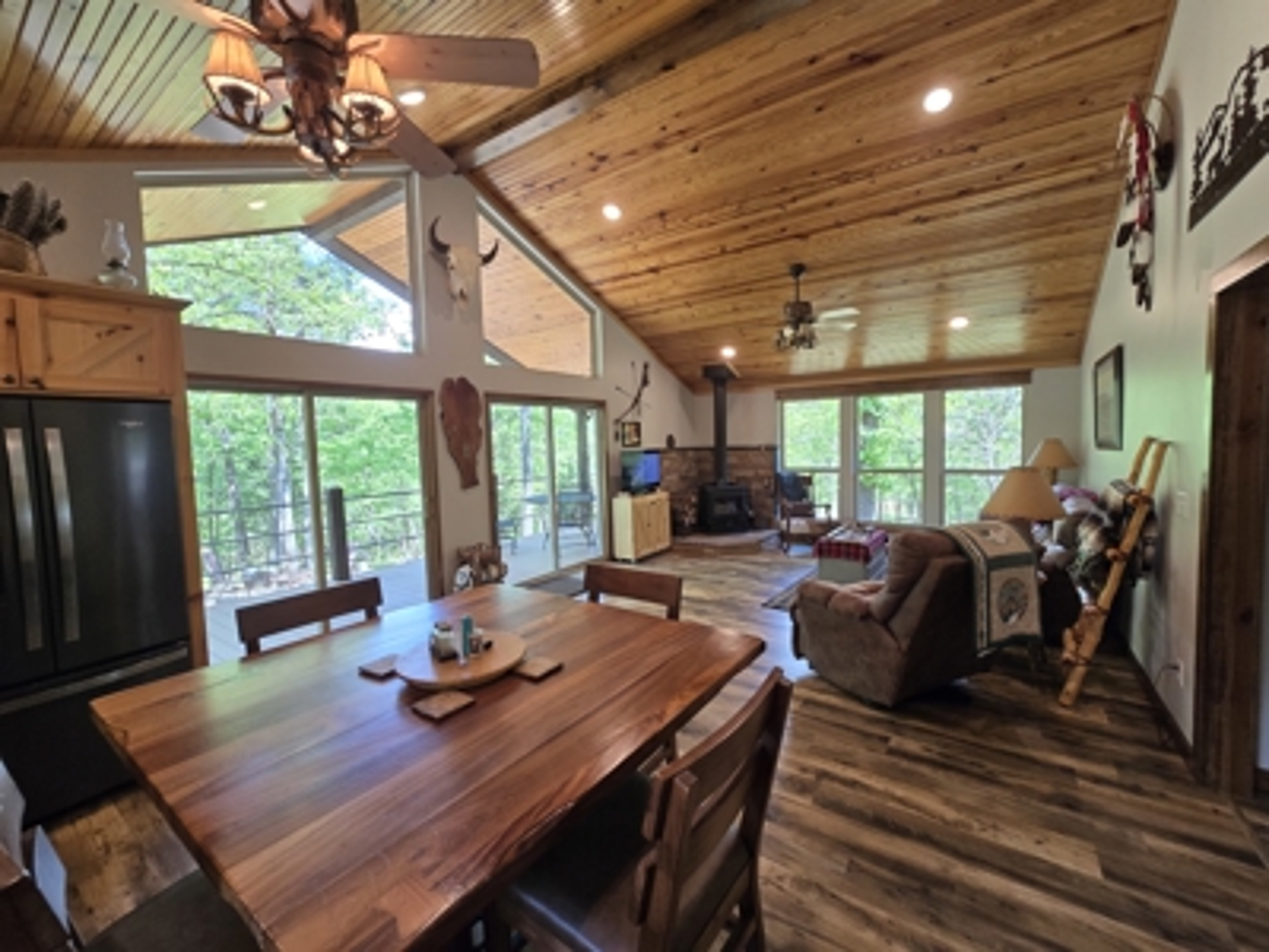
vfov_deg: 89.9
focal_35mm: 13
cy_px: 476
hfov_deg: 106.2
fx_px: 477
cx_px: 634
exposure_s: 1/60
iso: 80
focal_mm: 2.2
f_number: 2.2
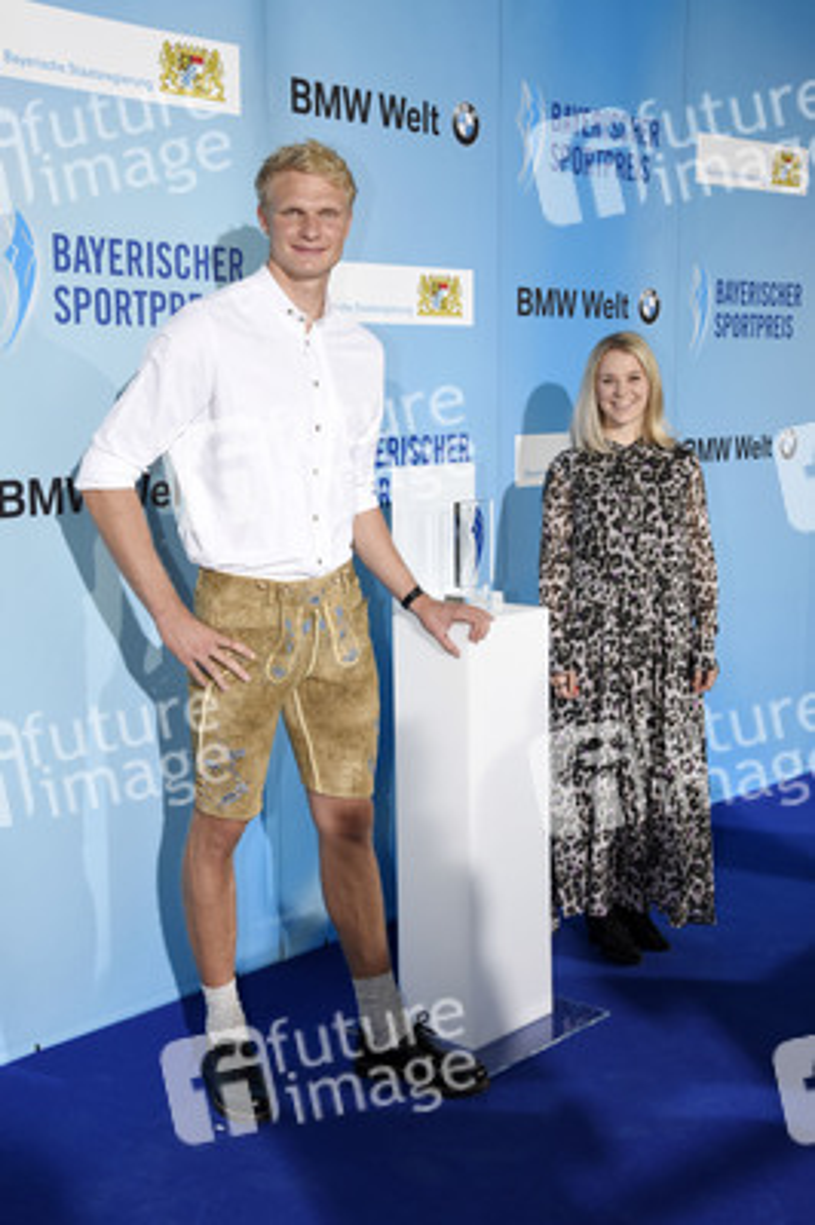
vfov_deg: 42.8
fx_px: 1565
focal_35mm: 46
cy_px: 612
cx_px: 408
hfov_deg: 29.2
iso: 800
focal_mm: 46
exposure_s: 1/125
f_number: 6.3
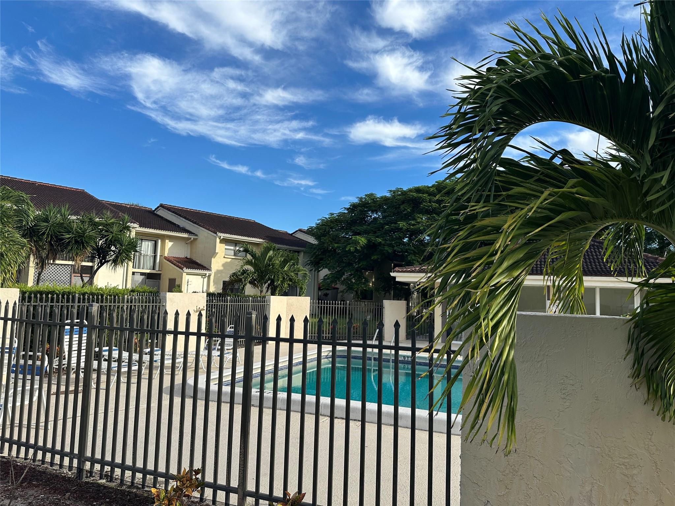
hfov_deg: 71.6
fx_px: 468
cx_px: 338
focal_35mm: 24
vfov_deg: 56.8
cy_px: 253
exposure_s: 1/3058
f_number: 1.78
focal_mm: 6.86
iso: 80
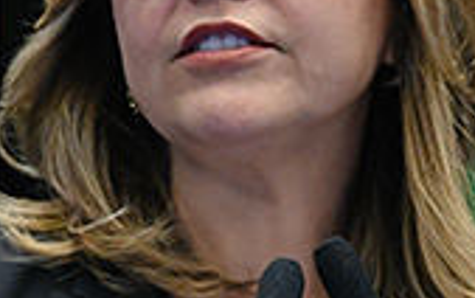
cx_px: 281
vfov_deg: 2.5
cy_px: 433
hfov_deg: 4.0
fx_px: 6829
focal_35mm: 527
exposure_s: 1/125
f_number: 5
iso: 6400
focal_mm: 102
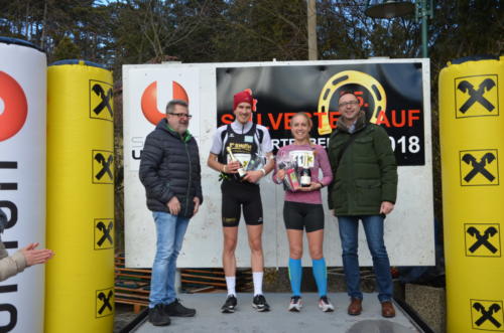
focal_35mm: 42
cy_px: 166
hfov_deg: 46.5
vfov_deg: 31.7
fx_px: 587
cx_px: 252
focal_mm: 28
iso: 400
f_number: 4.8
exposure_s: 1/1000
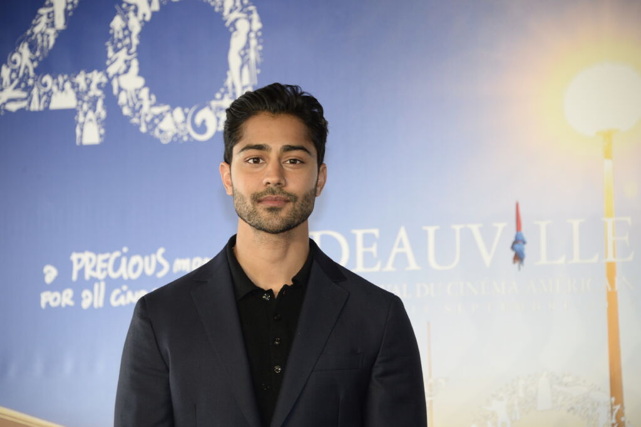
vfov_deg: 7.2
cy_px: 214
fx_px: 3382
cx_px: 320
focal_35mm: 190
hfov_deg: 10.8
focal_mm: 190
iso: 1000
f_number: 6.3
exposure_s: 1/125
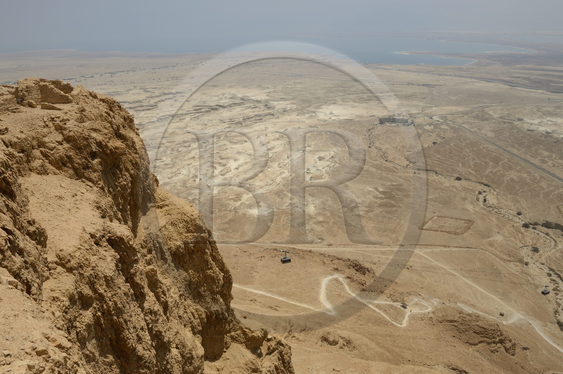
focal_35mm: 31
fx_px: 484
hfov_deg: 60.3
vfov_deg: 42.3
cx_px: 282
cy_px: 187
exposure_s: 1/250
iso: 100
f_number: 11
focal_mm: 31
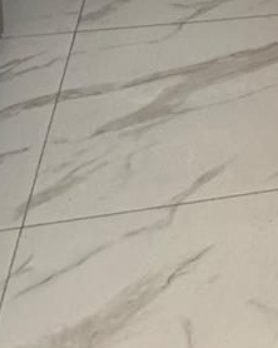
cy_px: -267
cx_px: 331
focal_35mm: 59
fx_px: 607
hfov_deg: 23.6
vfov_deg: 21.6
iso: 1000
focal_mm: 2.22
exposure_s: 1/60
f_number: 2.2
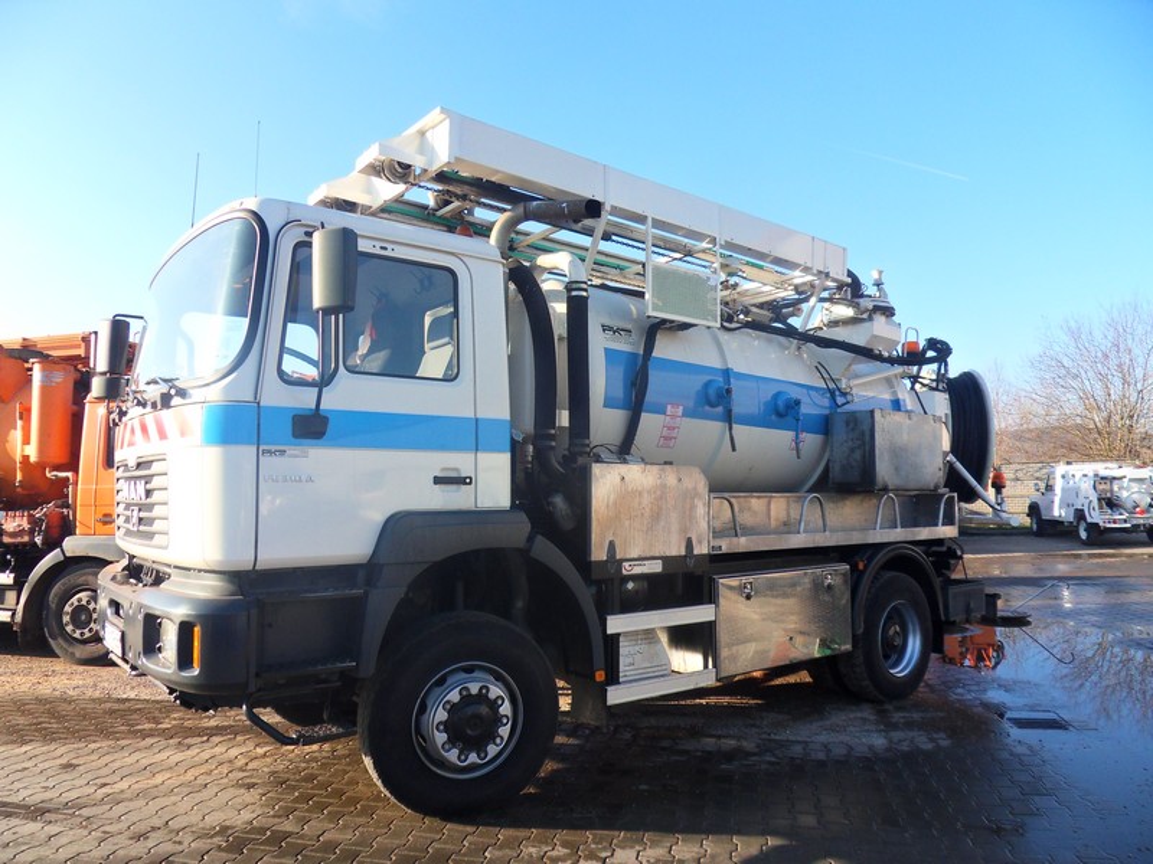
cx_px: 576
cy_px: 432
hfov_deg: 71.6
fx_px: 799
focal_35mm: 24
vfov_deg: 56.8
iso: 80
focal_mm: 4.2
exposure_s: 1/90
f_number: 7.5
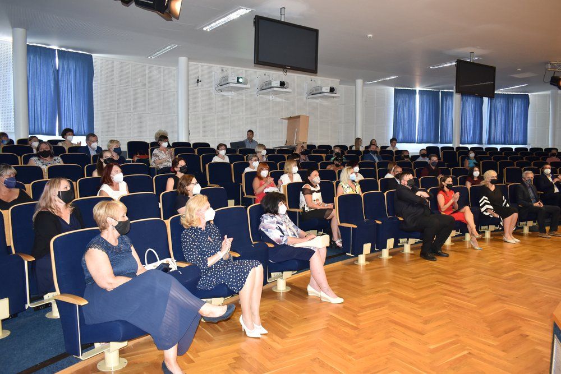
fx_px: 421
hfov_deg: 67.4
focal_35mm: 27
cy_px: 187
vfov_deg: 47.9
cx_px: 280
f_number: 4.5
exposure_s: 1/60
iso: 720
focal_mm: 18
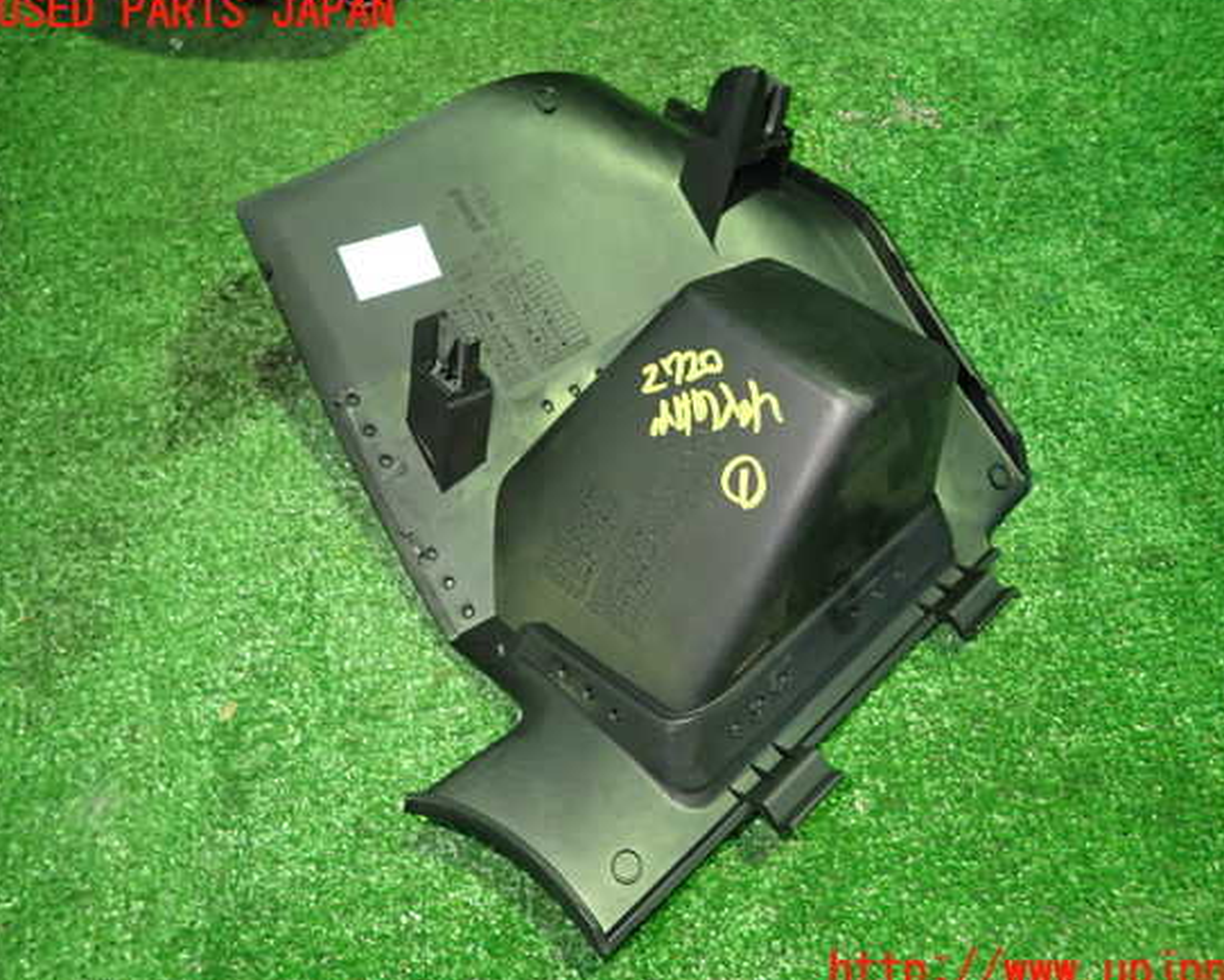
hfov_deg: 64.0
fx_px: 978
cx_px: 662
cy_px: 492
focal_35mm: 27
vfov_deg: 53.2
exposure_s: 1/30
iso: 640
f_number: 2
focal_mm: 4.5
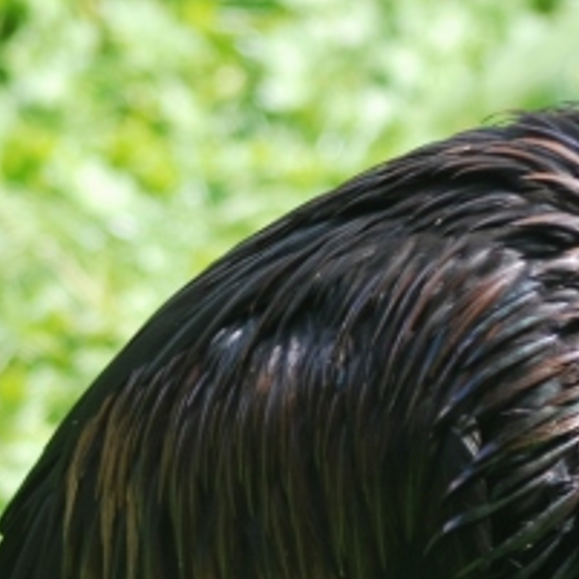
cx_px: 421
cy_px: 736
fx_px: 14798
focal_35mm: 782
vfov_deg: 2.2
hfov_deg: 2.2
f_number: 4.2
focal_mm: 120
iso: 200
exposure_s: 1/250
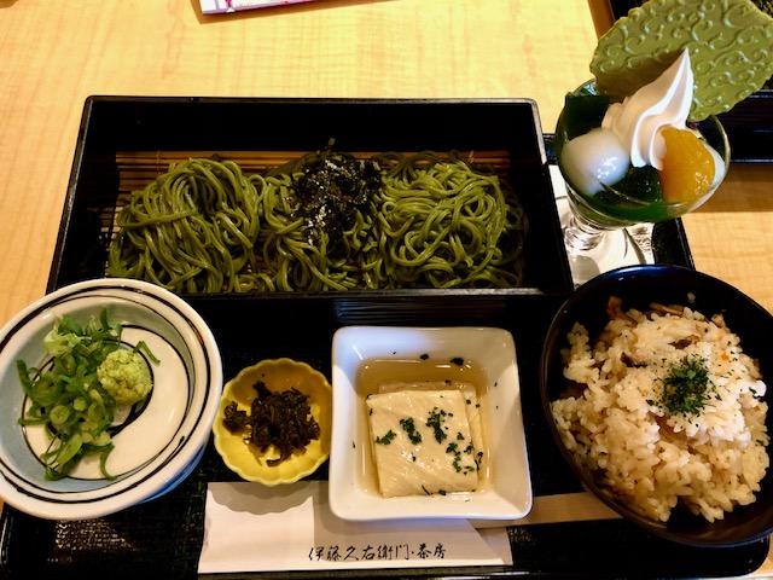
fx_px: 625
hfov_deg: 63.4
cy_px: 290
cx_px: 386
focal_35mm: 28
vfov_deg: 49.7
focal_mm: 3.99
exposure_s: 1/15
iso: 50
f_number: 1.8
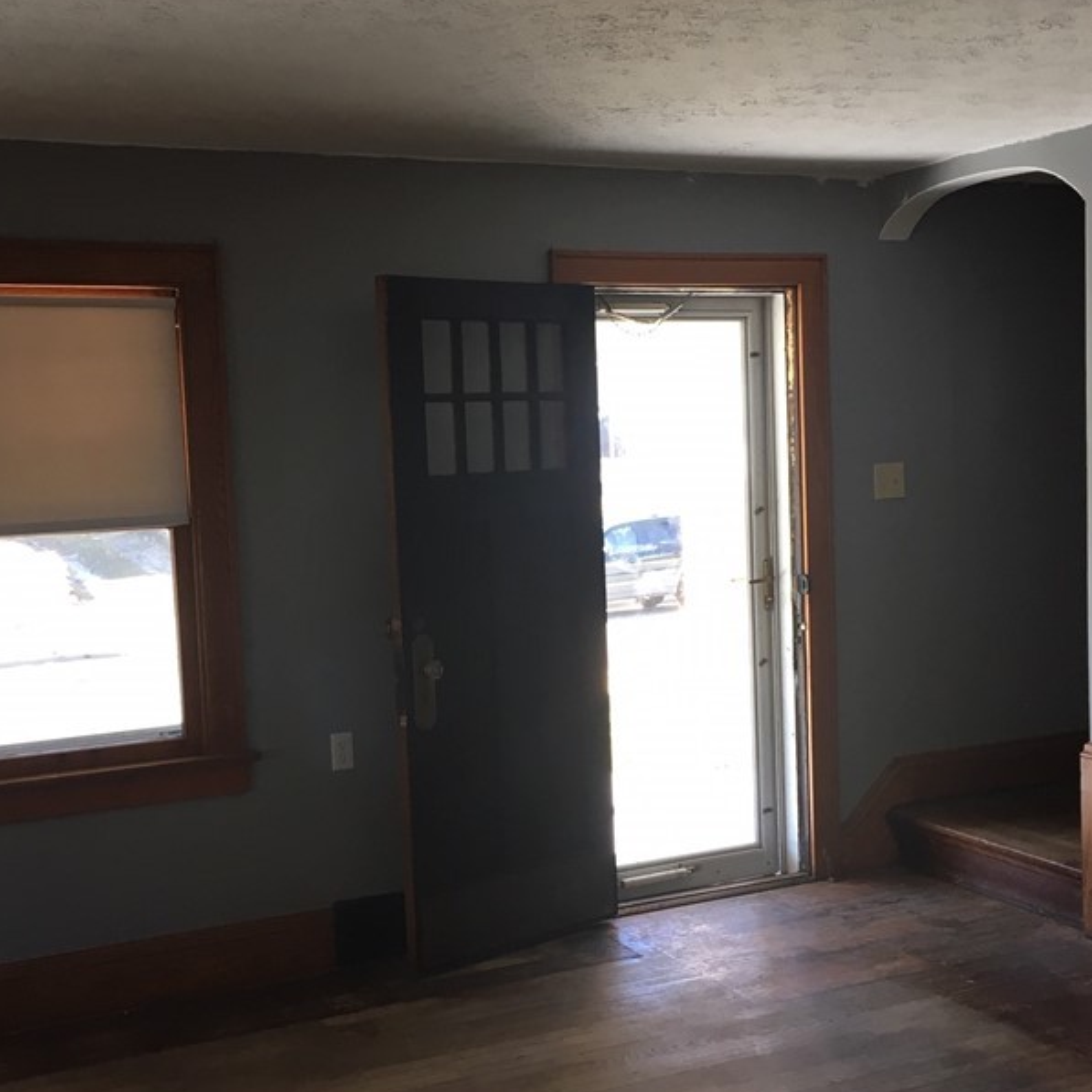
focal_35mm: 44
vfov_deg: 38.3
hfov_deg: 38.3
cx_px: 519
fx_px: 1570
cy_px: 591
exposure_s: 1/30
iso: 25
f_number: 2.2
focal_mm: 4.15
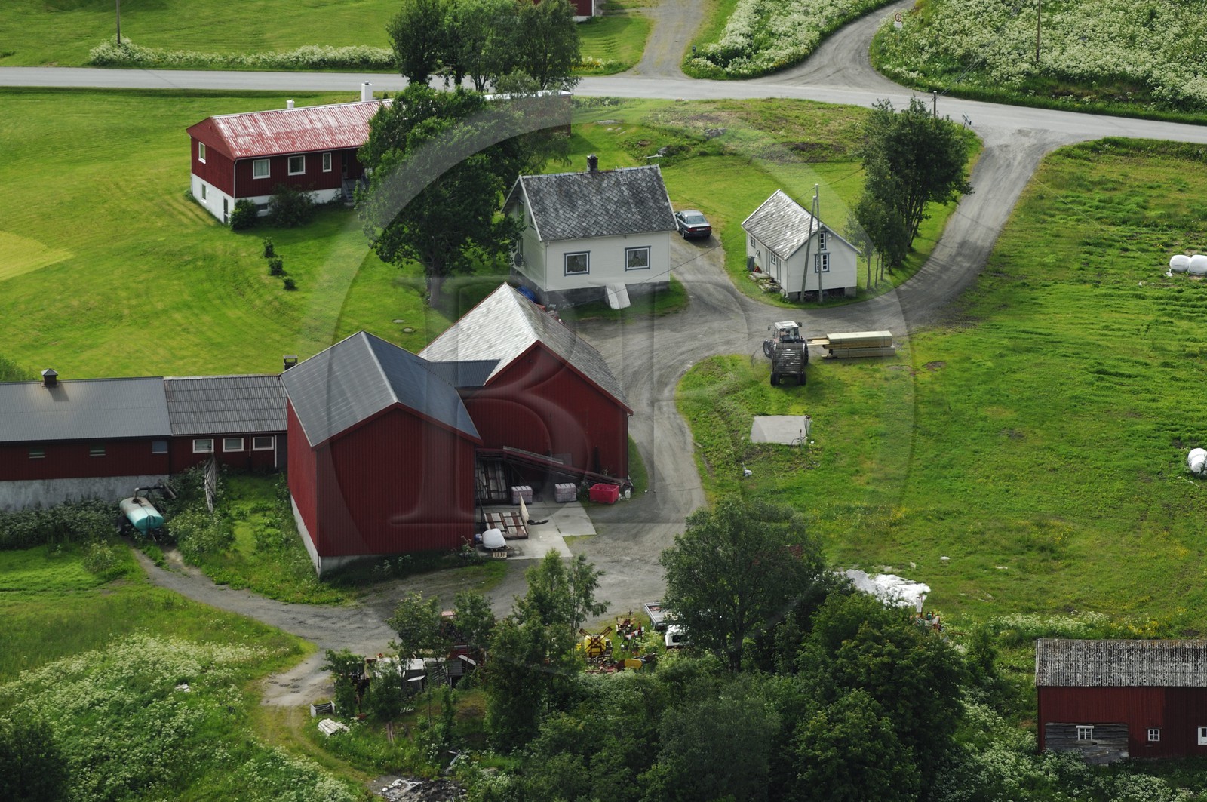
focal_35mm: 300
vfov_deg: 4.6
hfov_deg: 6.9
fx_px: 10047
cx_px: 604
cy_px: 401
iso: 100
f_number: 3.2
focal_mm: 200
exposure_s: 1/1000
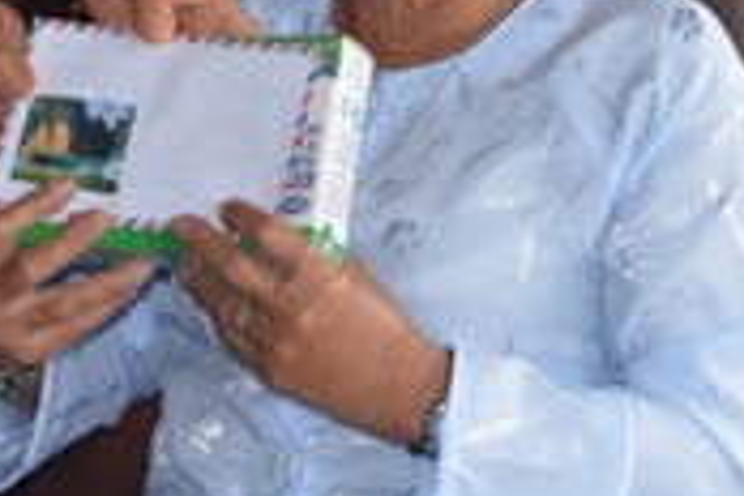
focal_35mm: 196
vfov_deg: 6.9
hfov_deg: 10.5
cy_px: -336
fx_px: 4048
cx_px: 603
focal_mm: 35
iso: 640
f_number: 5.6
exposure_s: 1/250
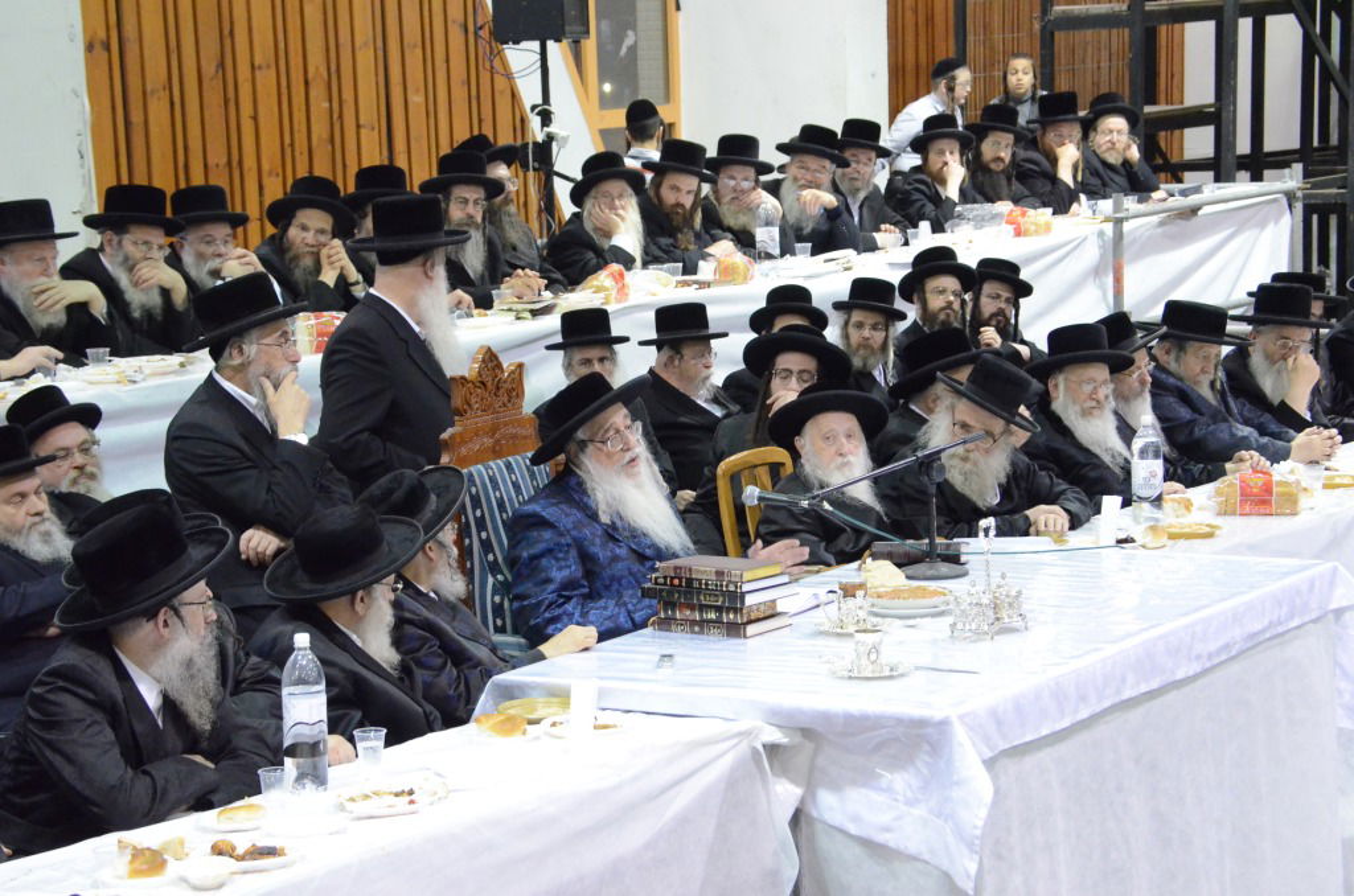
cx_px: 677
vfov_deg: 14.0
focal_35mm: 98
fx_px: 3659
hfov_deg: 21.0
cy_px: 448
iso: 5000
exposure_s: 1/60
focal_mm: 65
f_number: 5.3
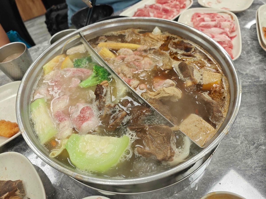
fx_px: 177
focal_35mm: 23
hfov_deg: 73.9
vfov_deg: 58.9
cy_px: 100
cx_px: 133
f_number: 2.8
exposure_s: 1/120
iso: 400
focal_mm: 8.72
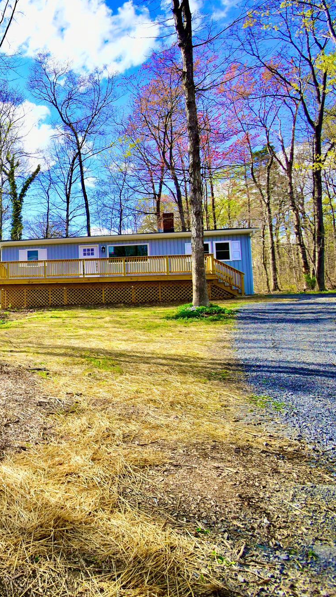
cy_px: 302
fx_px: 380
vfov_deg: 76.3
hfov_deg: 37.6
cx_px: -55
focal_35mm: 24
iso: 400
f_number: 5
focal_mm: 10
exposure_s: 1/1000
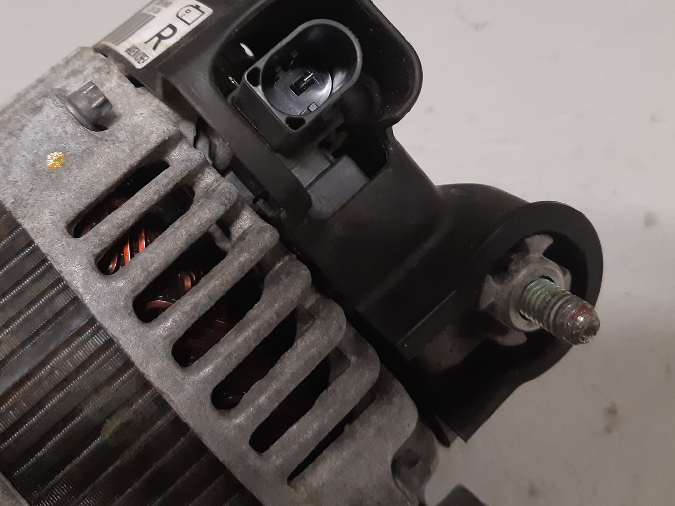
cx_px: 265
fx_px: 761
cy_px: 137
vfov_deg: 36.1
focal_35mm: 39
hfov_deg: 47.5
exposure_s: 1/50
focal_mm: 3.93
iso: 200
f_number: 1.7
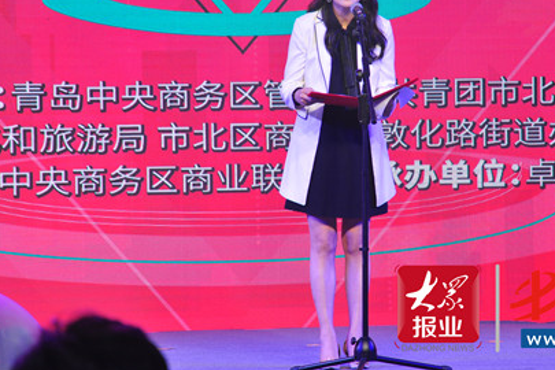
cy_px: 130
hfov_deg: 10.7
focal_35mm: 192
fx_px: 2960
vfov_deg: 7.2
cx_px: 337
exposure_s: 1/100
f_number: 5.6
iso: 400
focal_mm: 92
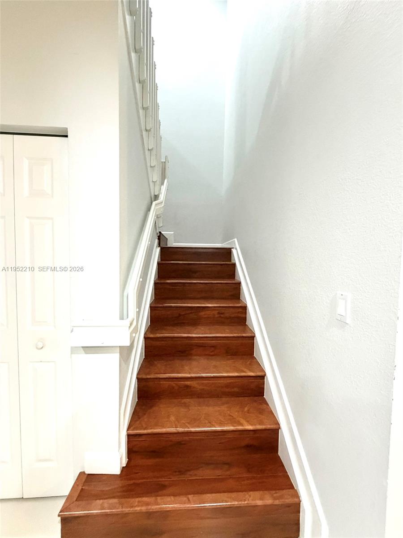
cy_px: 269
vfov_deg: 102.1
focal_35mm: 14
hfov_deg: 85.7
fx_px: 217
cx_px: 202
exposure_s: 1/60
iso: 500
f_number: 2.2
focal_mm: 2.22
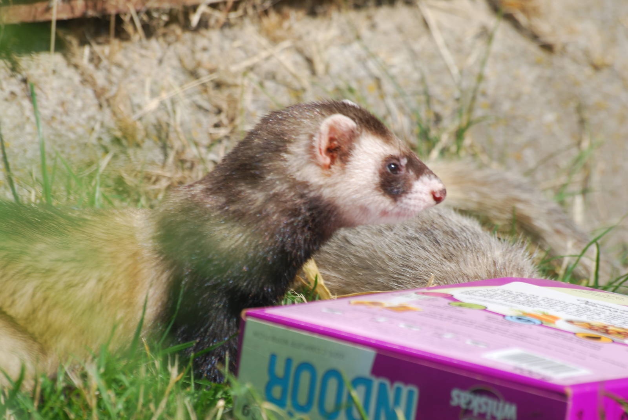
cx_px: 314
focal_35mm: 405
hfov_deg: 5.1
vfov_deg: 3.4
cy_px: 210
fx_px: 7073
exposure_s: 1/250
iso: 100
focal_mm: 270
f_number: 8
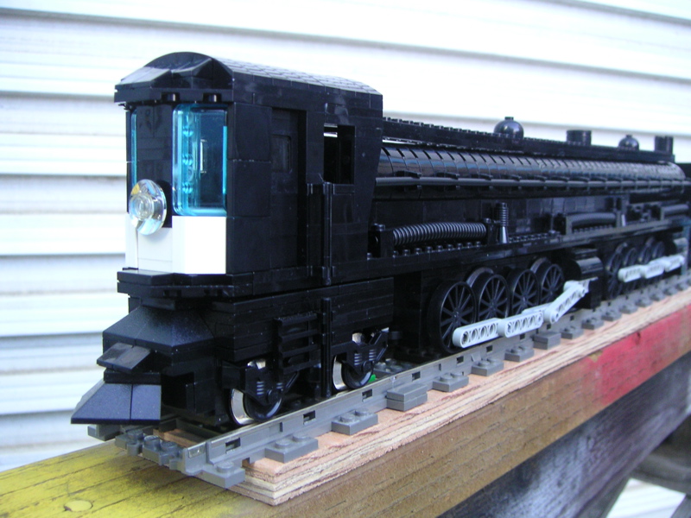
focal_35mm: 38
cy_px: 259
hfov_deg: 49.0
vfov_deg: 37.7
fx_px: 759
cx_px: 346
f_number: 2.8
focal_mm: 6
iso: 125
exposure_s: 1/45
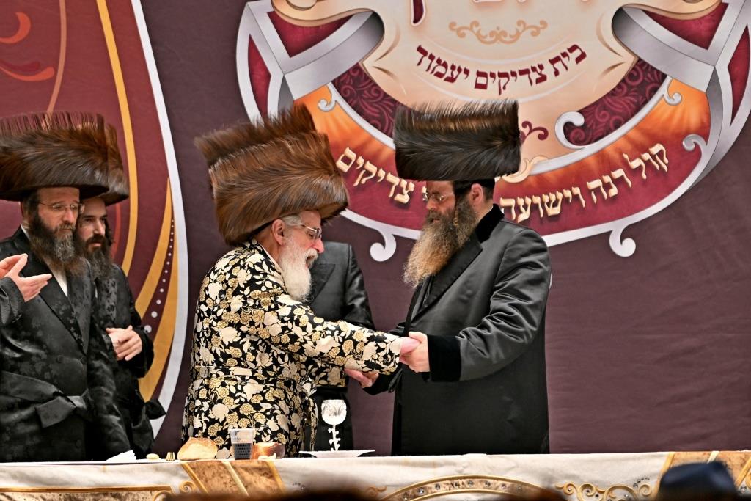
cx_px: 376
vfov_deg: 4.6
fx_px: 6259
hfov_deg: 6.9
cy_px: 250
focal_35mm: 300
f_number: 2.8
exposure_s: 1/250
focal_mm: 200
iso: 320
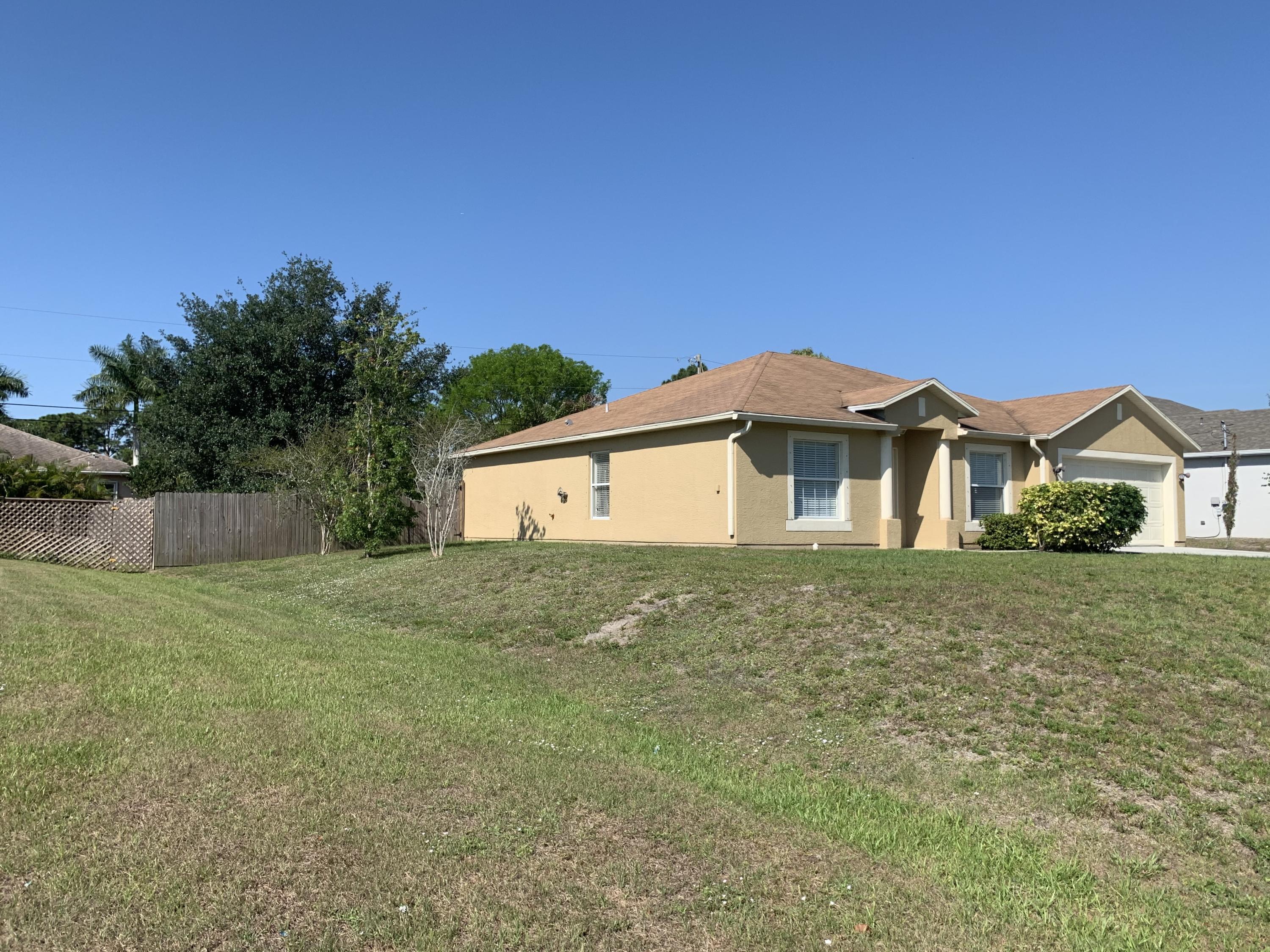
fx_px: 954
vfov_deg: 53.1
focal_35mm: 26
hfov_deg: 67.3
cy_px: 476
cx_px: 635
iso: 25
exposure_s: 1/2481
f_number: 1.8
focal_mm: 4.25
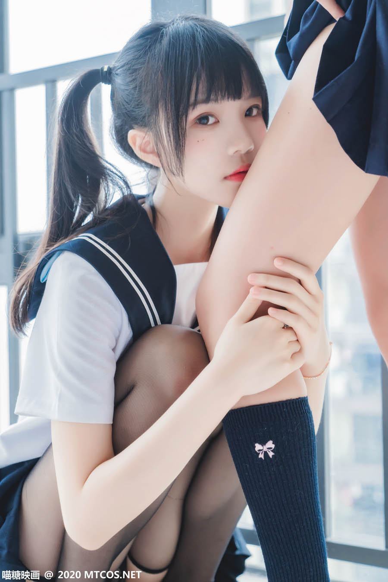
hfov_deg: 24.6
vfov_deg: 36.2
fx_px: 889
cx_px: 194
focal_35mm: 55
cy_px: 291
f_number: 4
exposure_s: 1/50
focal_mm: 55
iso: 1250
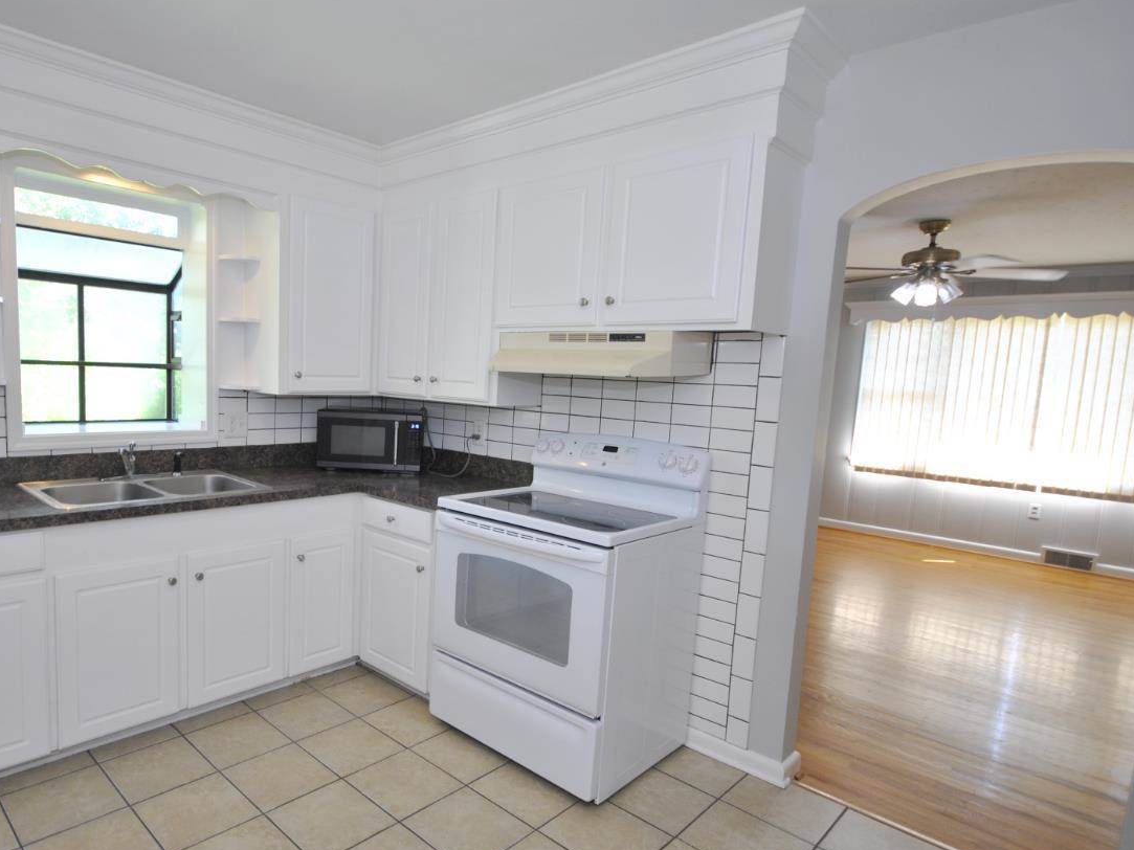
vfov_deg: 65.9
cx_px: 414
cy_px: 451
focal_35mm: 20
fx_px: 655
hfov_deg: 80.0
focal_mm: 10
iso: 200
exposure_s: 1/40
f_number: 4
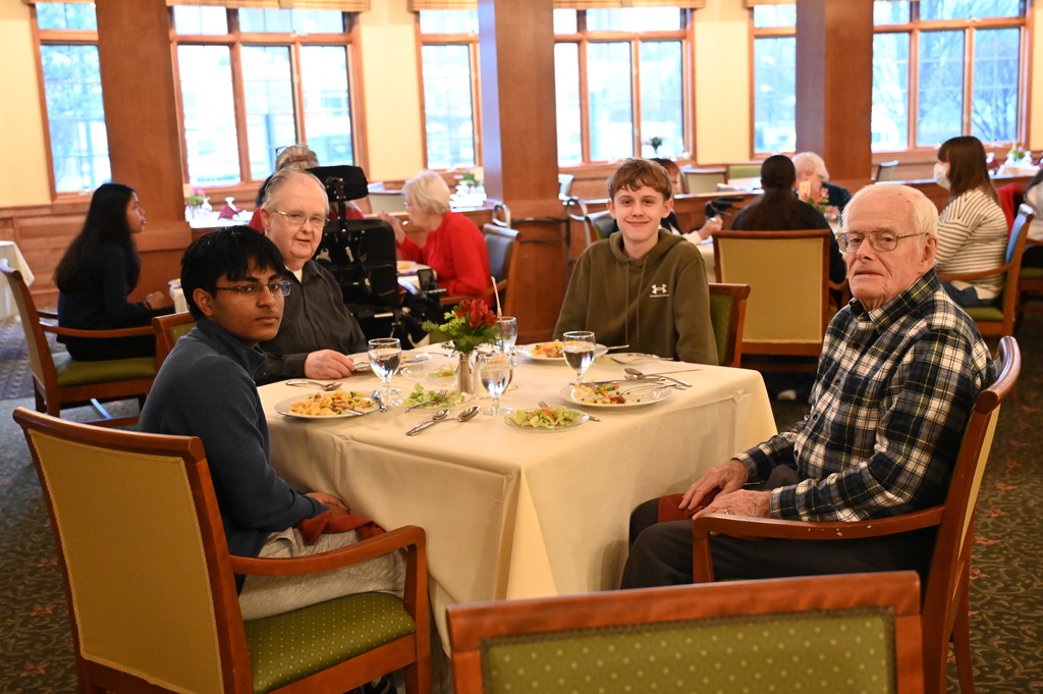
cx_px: 522
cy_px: 347
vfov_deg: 33.3
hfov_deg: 48.5
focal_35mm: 40
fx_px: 1158
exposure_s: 1/60
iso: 9000
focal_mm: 40
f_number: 4
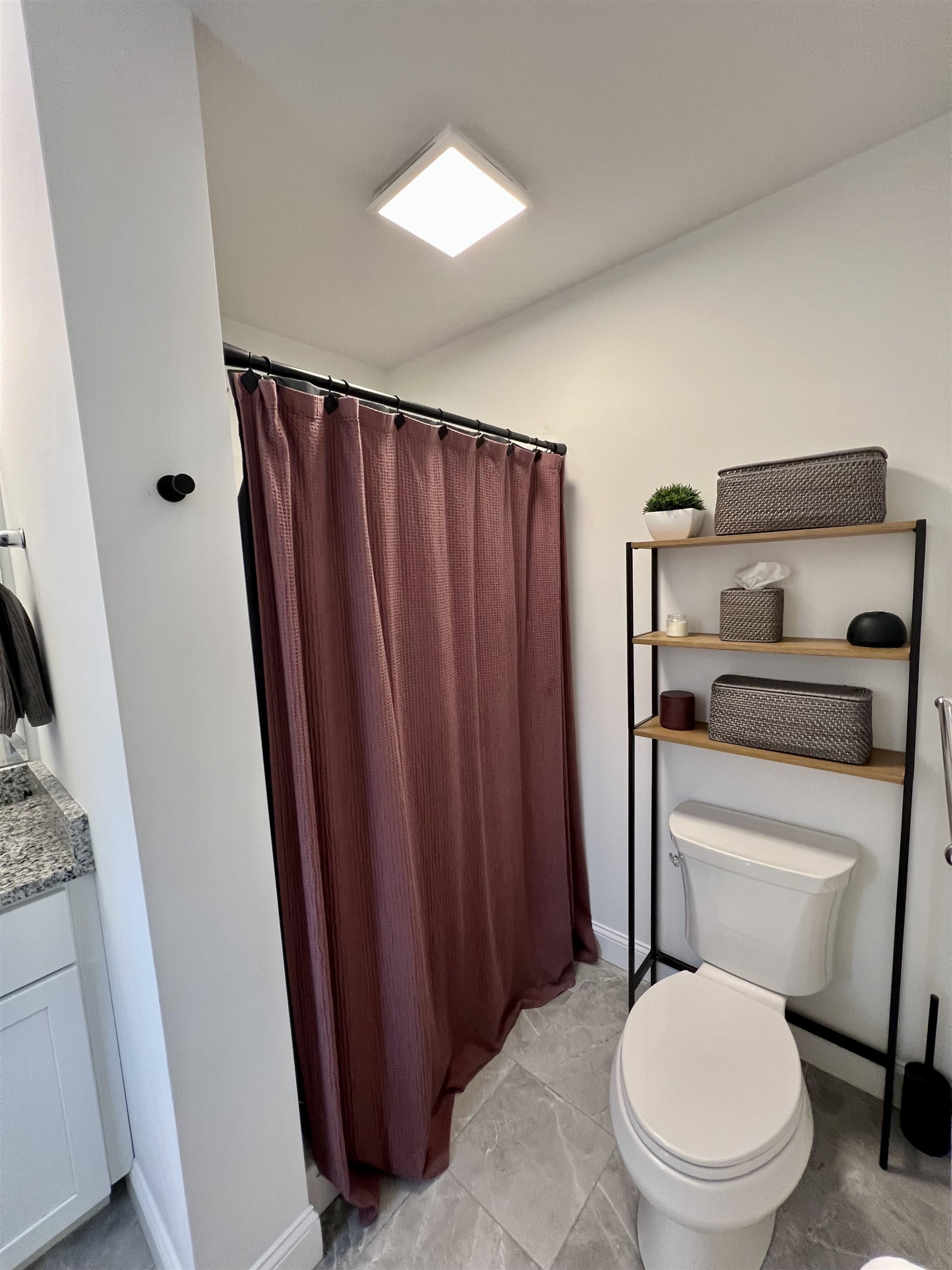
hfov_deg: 89.9
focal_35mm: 13
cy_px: 635
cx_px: 476
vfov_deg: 106.2
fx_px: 477
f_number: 1.8
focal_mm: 1.57
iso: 200
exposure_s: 1/60
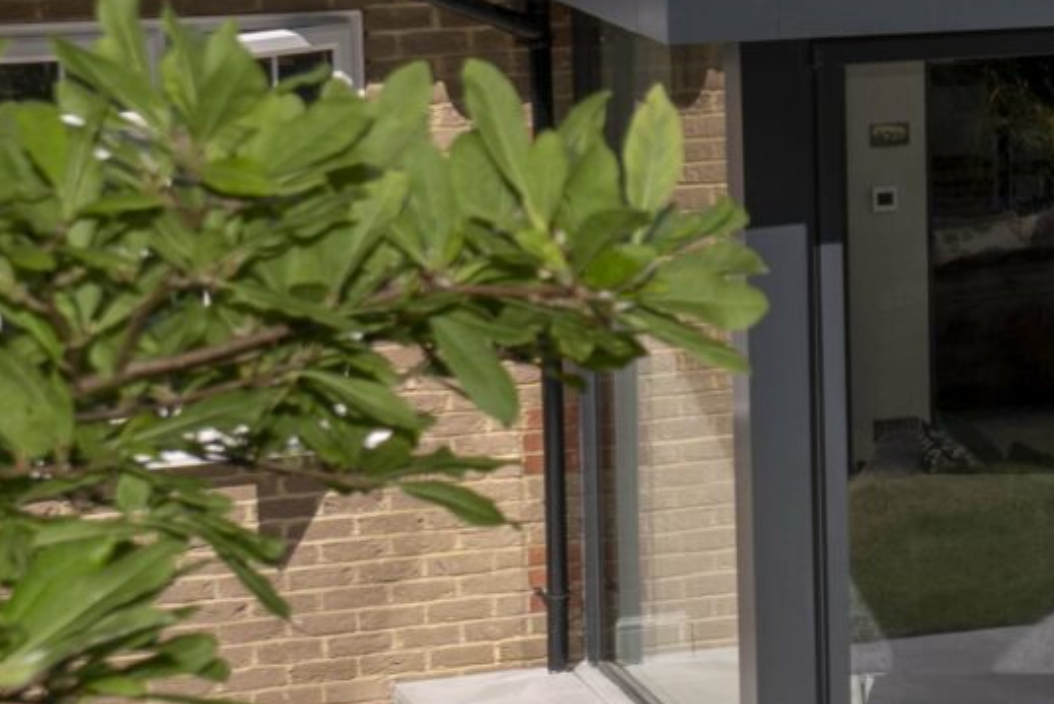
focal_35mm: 153
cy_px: 176
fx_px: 4480
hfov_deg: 12.7
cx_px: 1568
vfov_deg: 9.0
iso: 100
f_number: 11
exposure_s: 1/160
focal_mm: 32
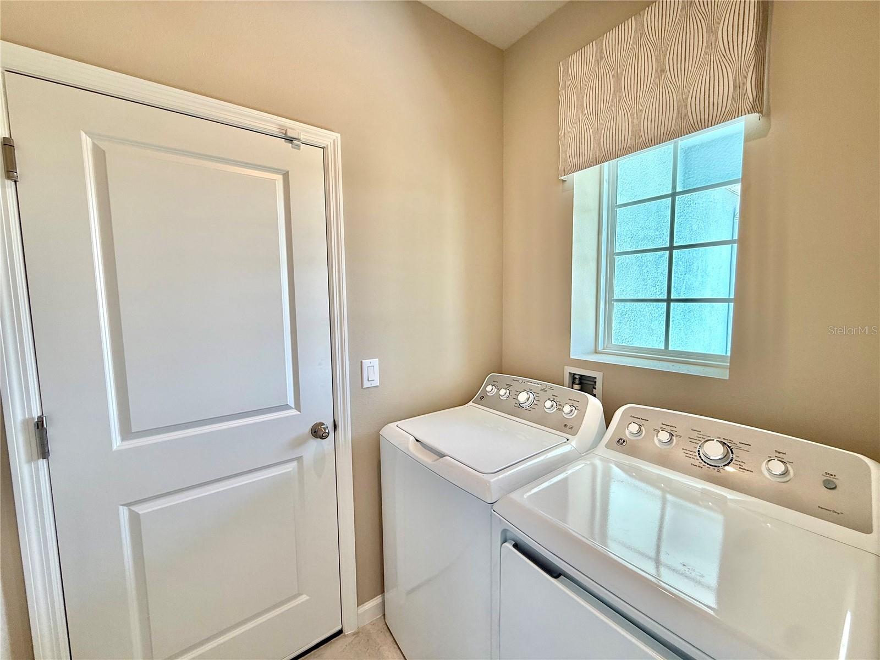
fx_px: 356
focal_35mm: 14
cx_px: 440
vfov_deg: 85.7
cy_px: 330
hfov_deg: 102.1
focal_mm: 2.22
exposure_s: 1/120
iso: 80
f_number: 2.2
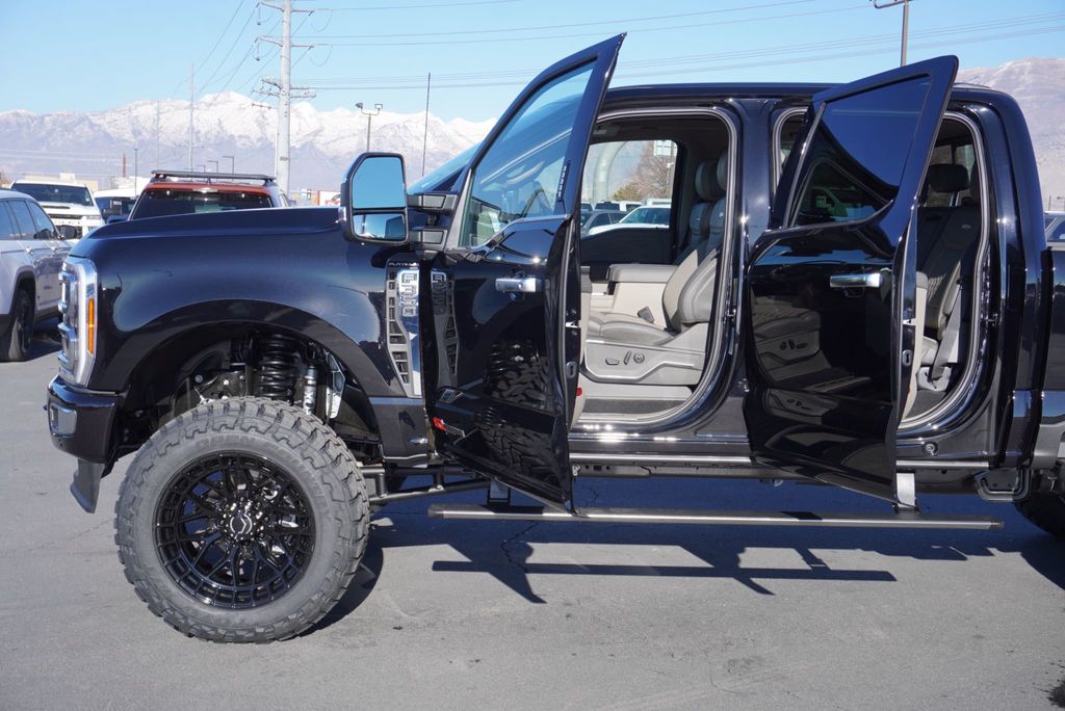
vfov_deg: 31.9
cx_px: 532
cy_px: 356
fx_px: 1243
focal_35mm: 42
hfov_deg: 46.4
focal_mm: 28
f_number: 8
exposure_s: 1/160
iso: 100
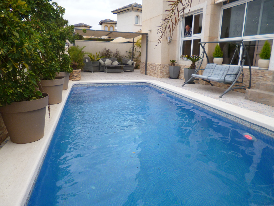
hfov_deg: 71.6
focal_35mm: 24
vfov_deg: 56.8
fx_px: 190
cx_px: 137
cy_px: 103
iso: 100
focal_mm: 4.3
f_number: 2.5
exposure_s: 1/400
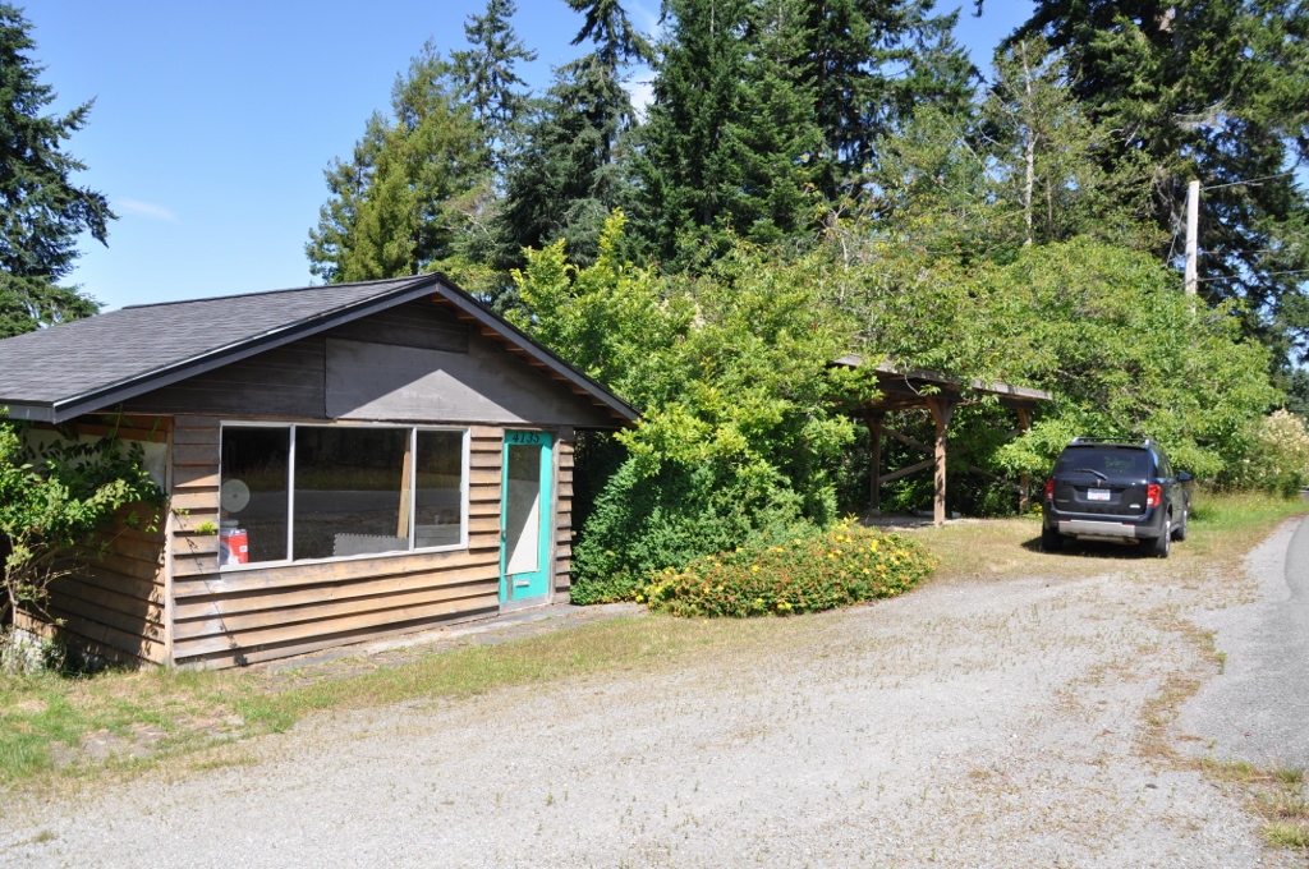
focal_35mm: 27
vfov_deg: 47.8
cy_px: 434
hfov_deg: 67.4
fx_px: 980
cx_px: 654
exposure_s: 1/320
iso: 200
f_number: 9
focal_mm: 18
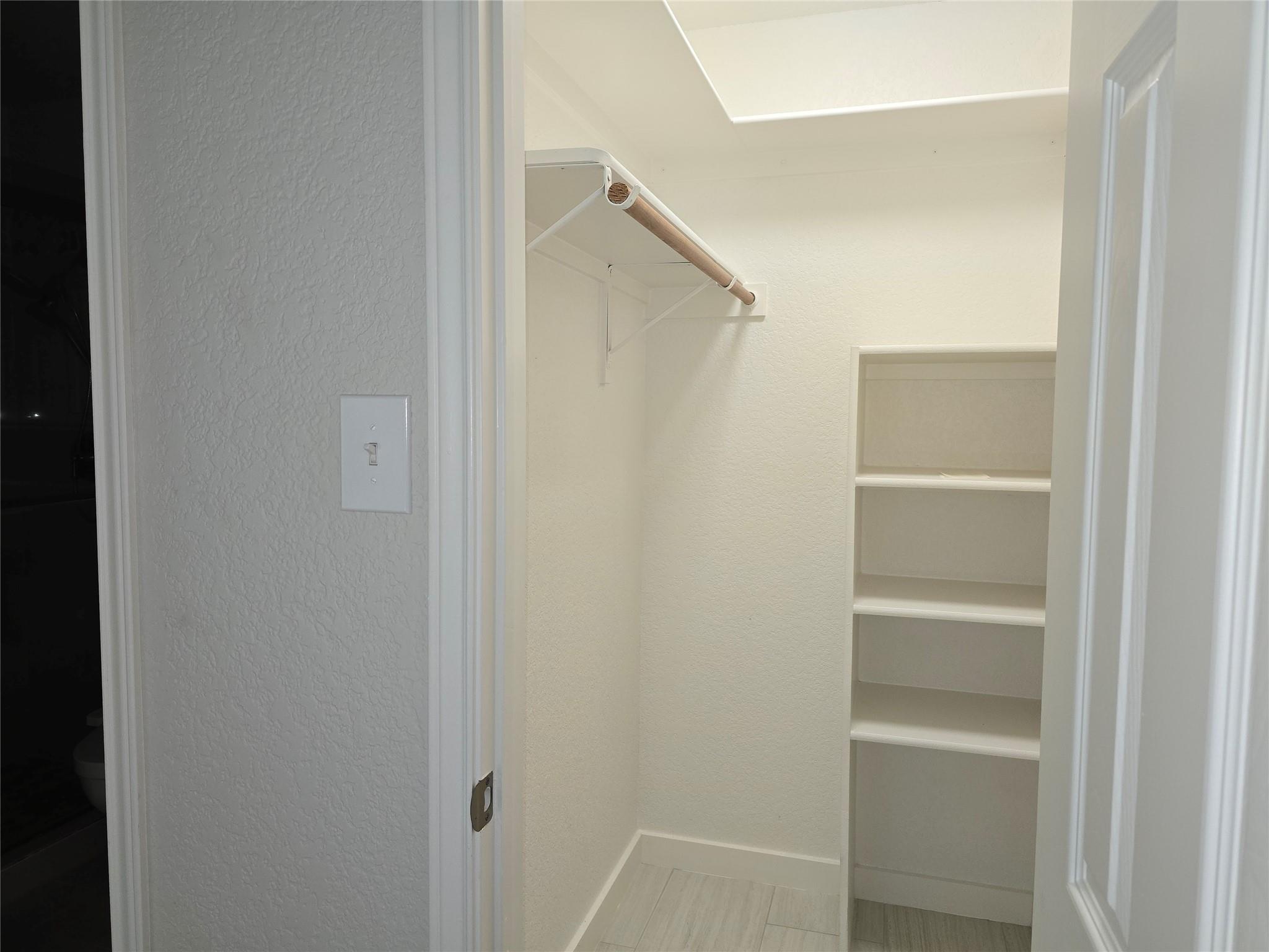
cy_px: 476
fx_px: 843
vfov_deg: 58.9
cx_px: 634
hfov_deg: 73.9
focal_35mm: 23
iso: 64
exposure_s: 1/60
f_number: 1.7
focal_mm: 6.3
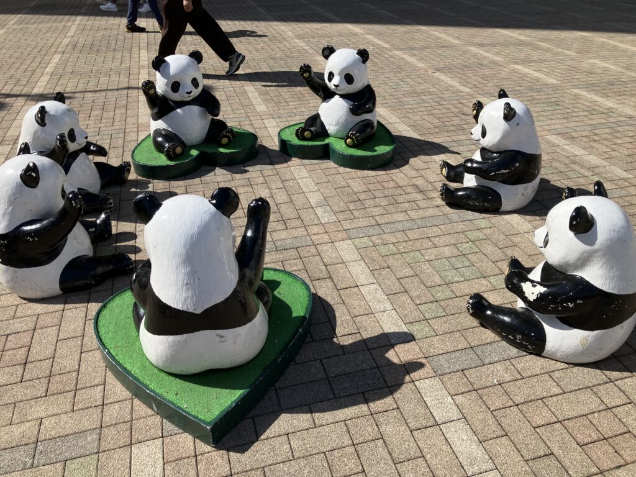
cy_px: 238
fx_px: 514
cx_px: 318
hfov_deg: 63.4
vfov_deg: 49.7
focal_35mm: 28
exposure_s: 1/2208
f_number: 1.8
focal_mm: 3.99
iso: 32
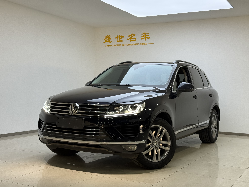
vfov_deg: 30.3
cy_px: 94
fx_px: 345
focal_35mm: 48
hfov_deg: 39.7
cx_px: 124
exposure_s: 1/134
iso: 50
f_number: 1.78
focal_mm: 6.76
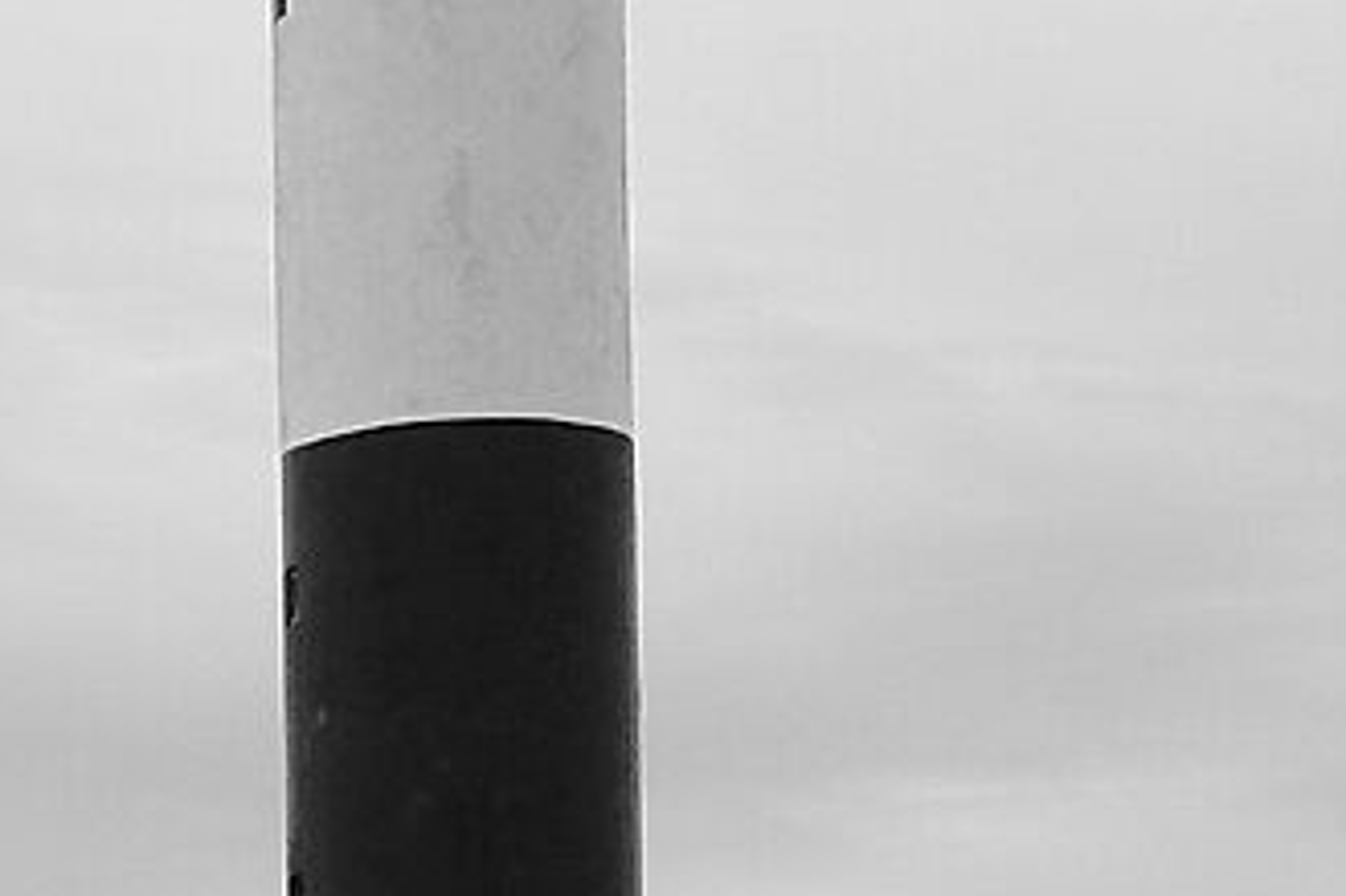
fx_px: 11173
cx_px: -3248
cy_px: 2185
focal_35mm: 299
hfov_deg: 6.1
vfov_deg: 4.5
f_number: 9
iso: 800
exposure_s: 1/2000
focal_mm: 27
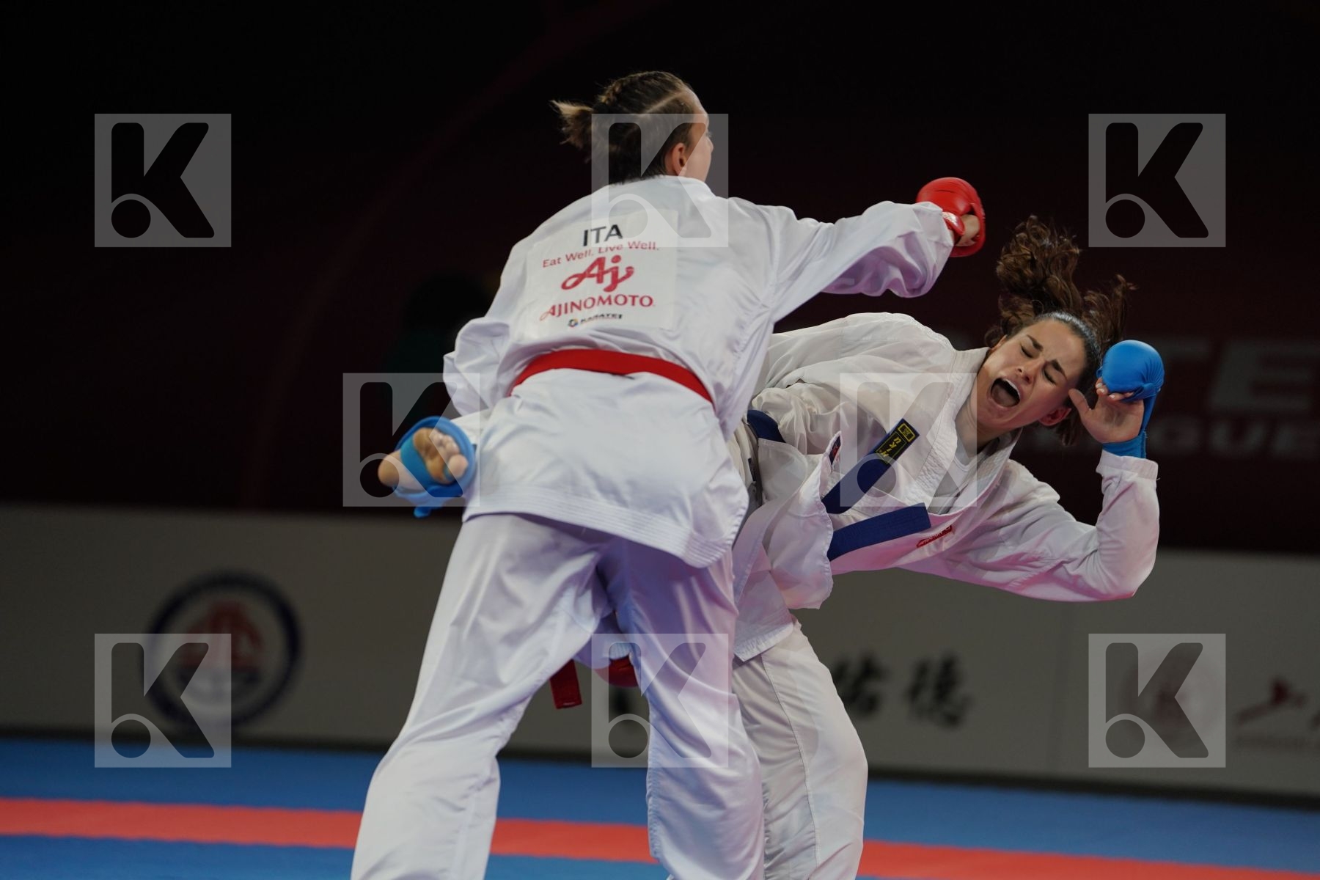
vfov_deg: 6.9
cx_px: 660
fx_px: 7259
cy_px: 440
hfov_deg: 10.4
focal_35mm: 198
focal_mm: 198
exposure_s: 1/1000
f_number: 2.8
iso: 1000
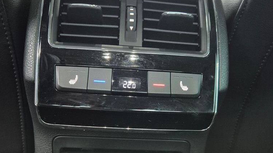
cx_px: 135
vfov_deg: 34.4
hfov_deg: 58.0
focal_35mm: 34
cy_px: 101
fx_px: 246
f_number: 1.8
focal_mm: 5.4
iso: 1600
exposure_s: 1/33
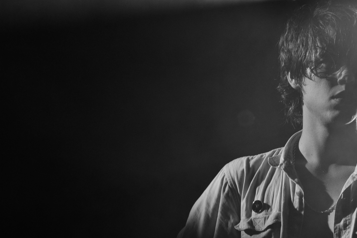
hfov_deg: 17.5
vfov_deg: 11.8
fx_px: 1150
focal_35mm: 116
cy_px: 55
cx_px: 273
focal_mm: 50
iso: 400
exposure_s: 1/160
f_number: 5.6
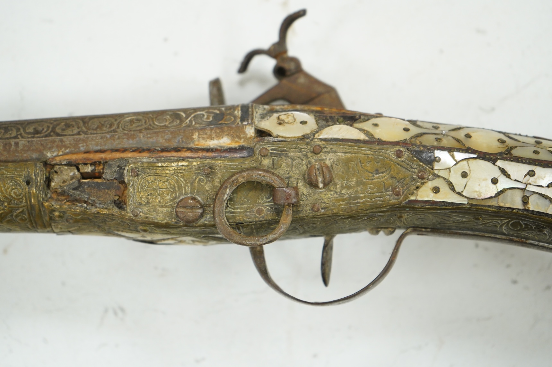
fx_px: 1042
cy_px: 184
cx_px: 276
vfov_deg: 20.0
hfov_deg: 29.7
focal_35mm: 68
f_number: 5.6
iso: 2500
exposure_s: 1/125
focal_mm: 68
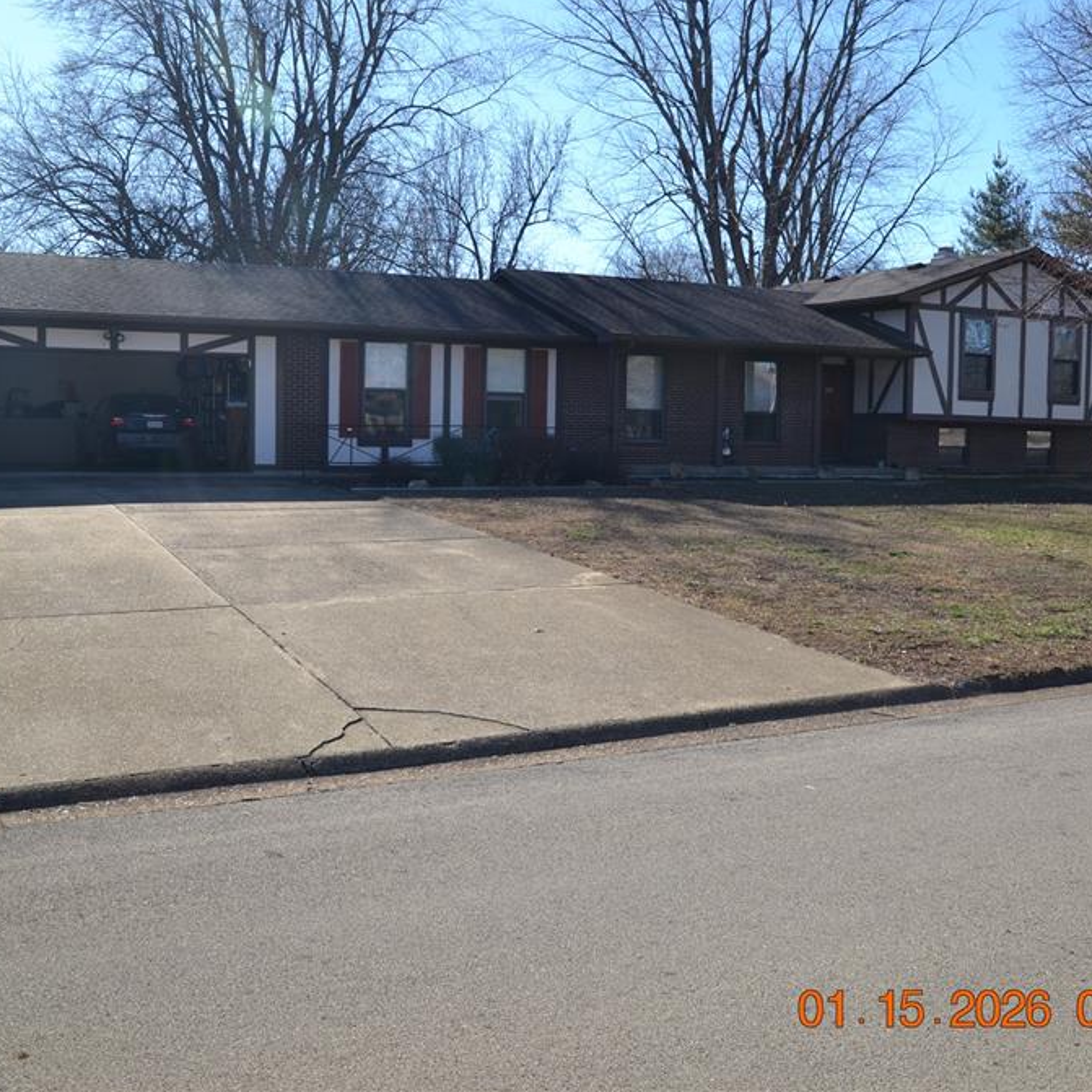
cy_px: 539
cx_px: 527
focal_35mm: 35
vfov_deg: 47.2
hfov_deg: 47.2
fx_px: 1249
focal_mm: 18
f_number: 6.3
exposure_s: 1/100
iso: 100
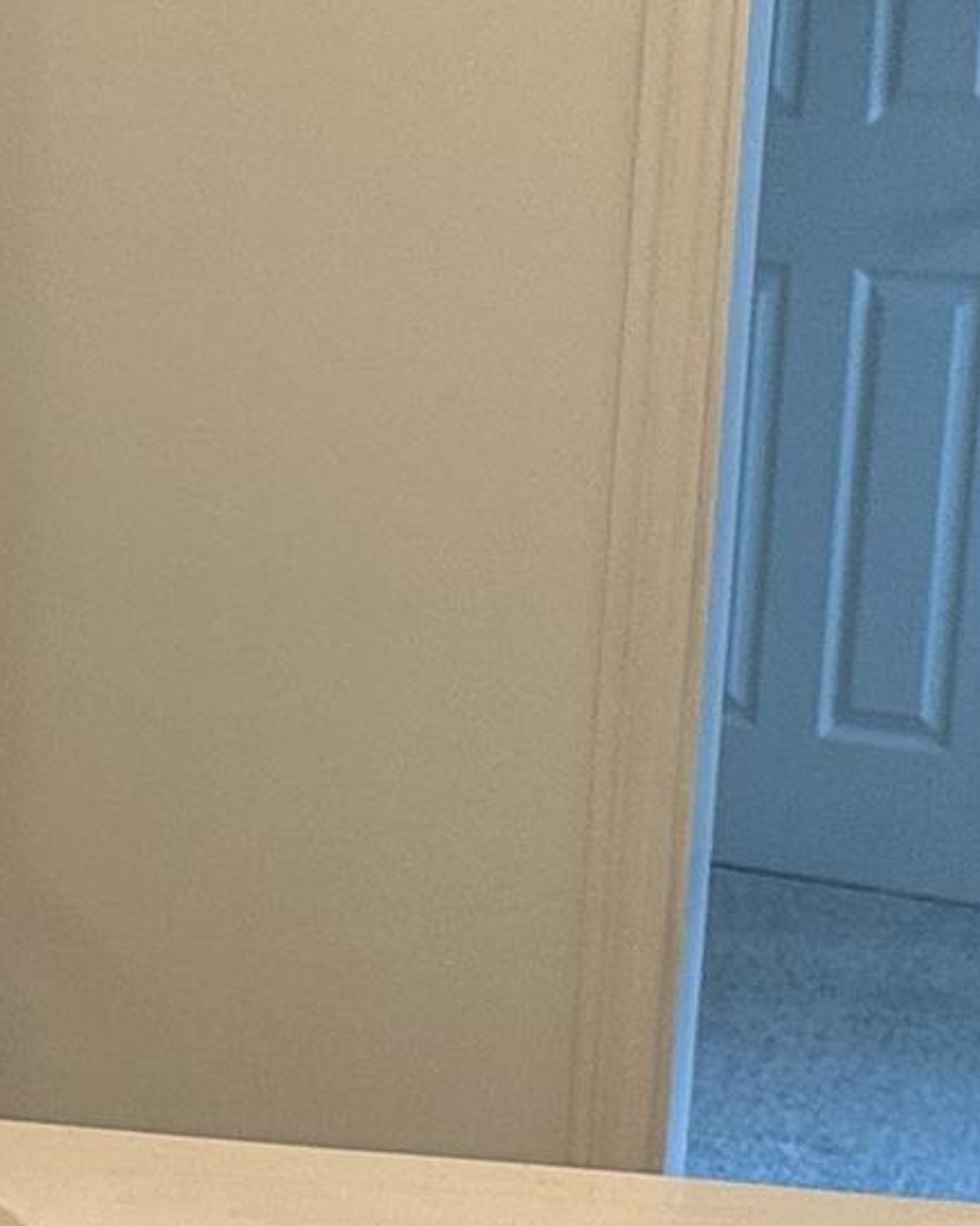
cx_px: -276
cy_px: 1525
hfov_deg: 11.4
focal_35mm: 132
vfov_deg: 14.1
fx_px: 4786
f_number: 1.78
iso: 200
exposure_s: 1/120
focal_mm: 6.86
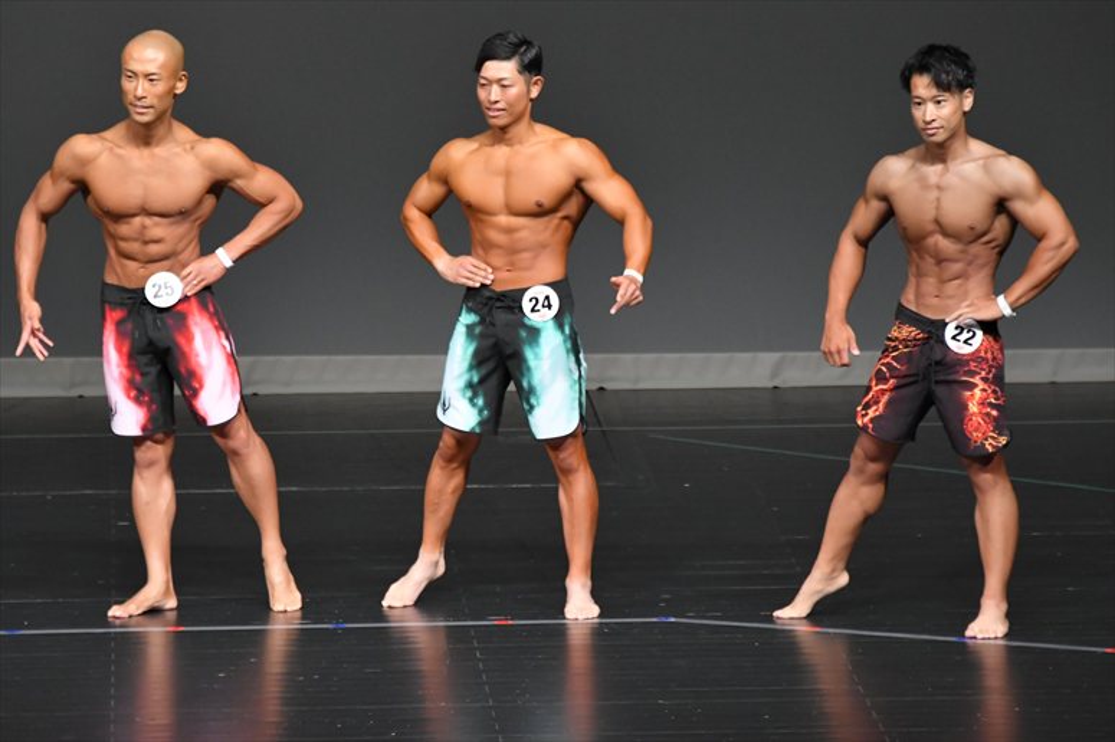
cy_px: 371
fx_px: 9752
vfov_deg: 4.4
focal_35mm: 315
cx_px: 558
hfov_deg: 6.5
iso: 4000
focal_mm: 210
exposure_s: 1/400
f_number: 5.6
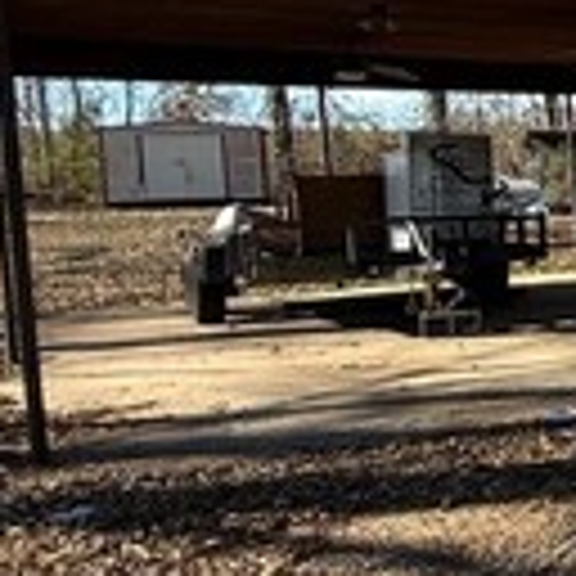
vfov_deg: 27.7
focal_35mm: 62
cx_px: 1192
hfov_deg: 17.8
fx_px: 1167
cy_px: 243
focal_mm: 2.22
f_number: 2.2
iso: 64
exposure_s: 1/518
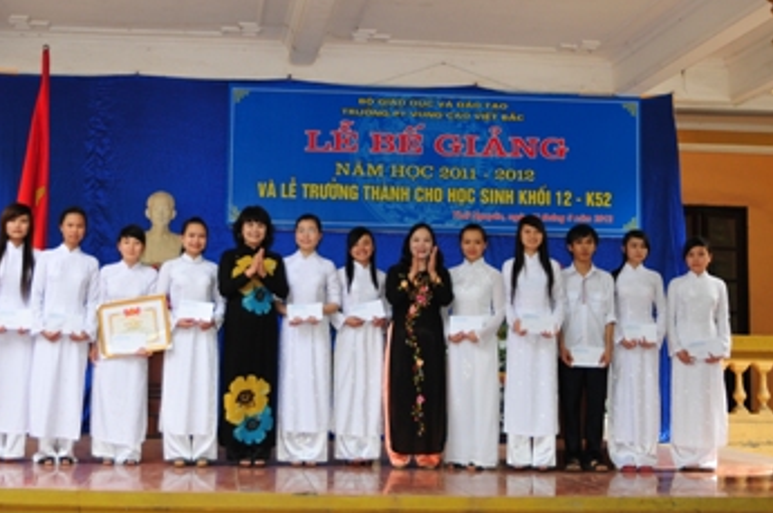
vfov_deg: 23.8
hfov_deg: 35.2
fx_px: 1215
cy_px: 217
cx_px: 328
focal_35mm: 57
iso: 250
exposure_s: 1/200
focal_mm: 29
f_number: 3.8
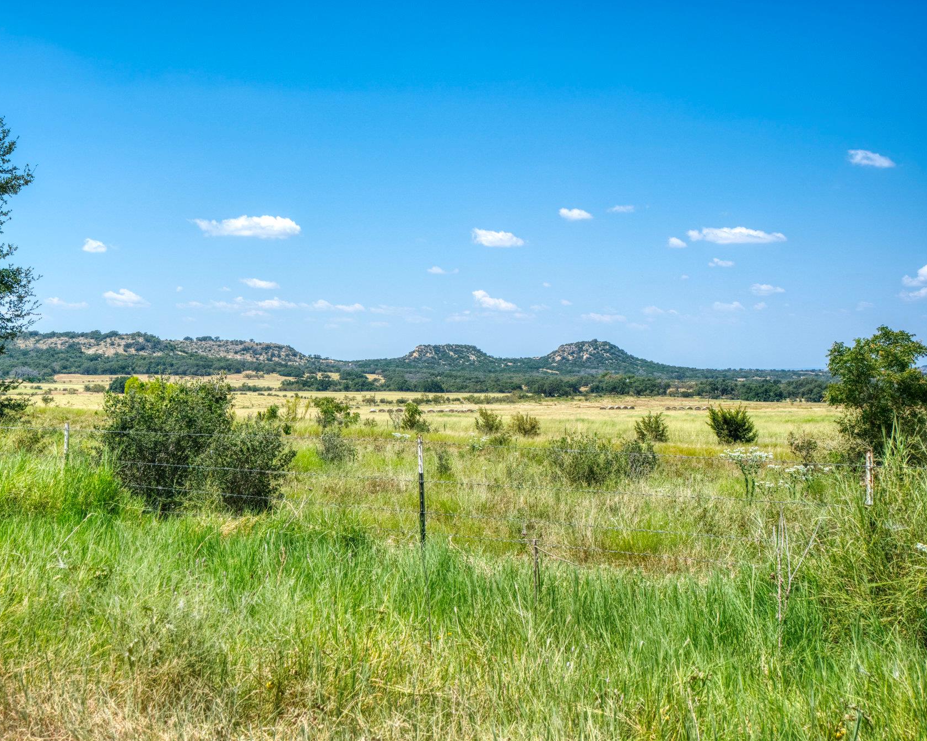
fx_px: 1097
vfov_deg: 37.3
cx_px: 371
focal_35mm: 40
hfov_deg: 45.6
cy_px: 375
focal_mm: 35
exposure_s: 1/320
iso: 125
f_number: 9
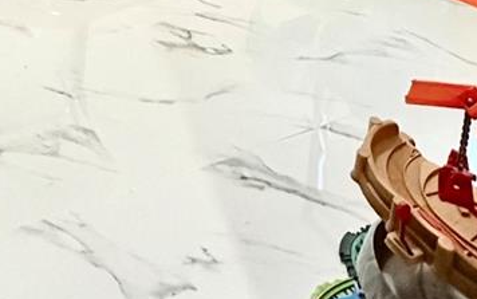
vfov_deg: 19.4
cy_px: -241
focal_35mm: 50
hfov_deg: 37.2
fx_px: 650
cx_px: 33
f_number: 2.2
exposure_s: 1/60
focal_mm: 2.22
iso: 800
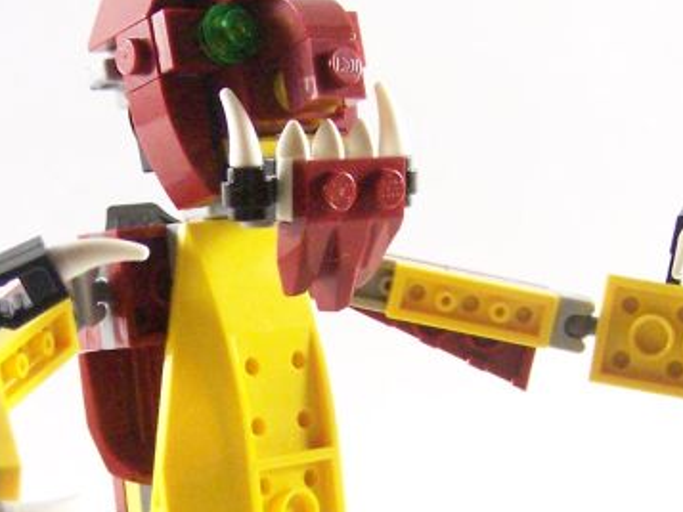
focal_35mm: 109
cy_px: 394
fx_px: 2151
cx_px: 274
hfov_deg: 18.0
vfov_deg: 13.5
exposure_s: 1/60
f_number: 3.2
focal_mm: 6.3
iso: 400
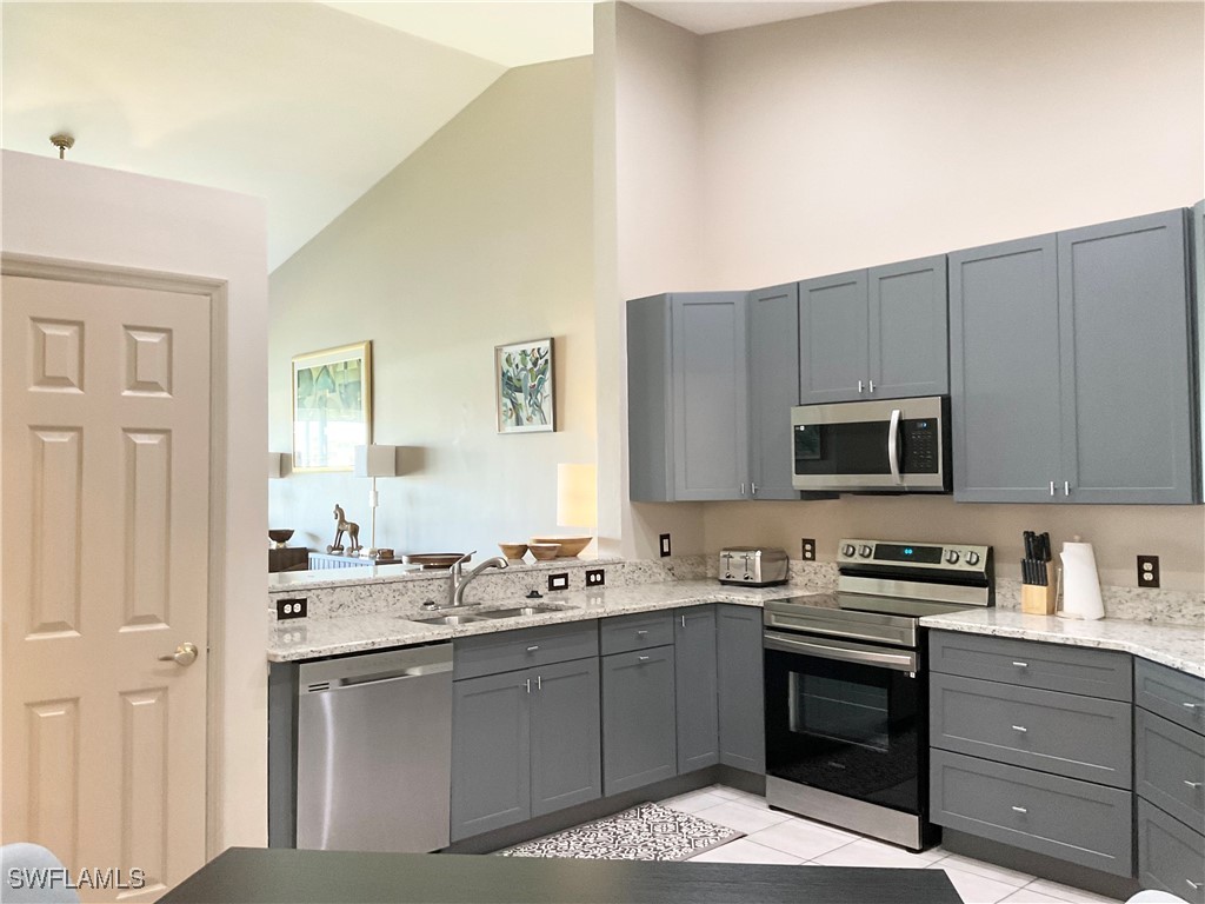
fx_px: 1010
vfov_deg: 48.2
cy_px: 452
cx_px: 602
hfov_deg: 61.7
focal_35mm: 29
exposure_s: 1/60
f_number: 1.8
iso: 200
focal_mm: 3
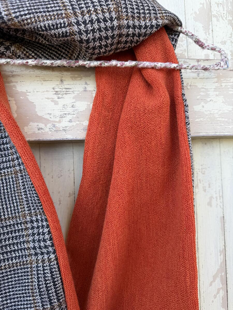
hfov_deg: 56.8
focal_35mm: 24
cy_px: 155
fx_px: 215
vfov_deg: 71.6
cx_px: 116
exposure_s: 1/257
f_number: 1.78
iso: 64
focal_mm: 6.76
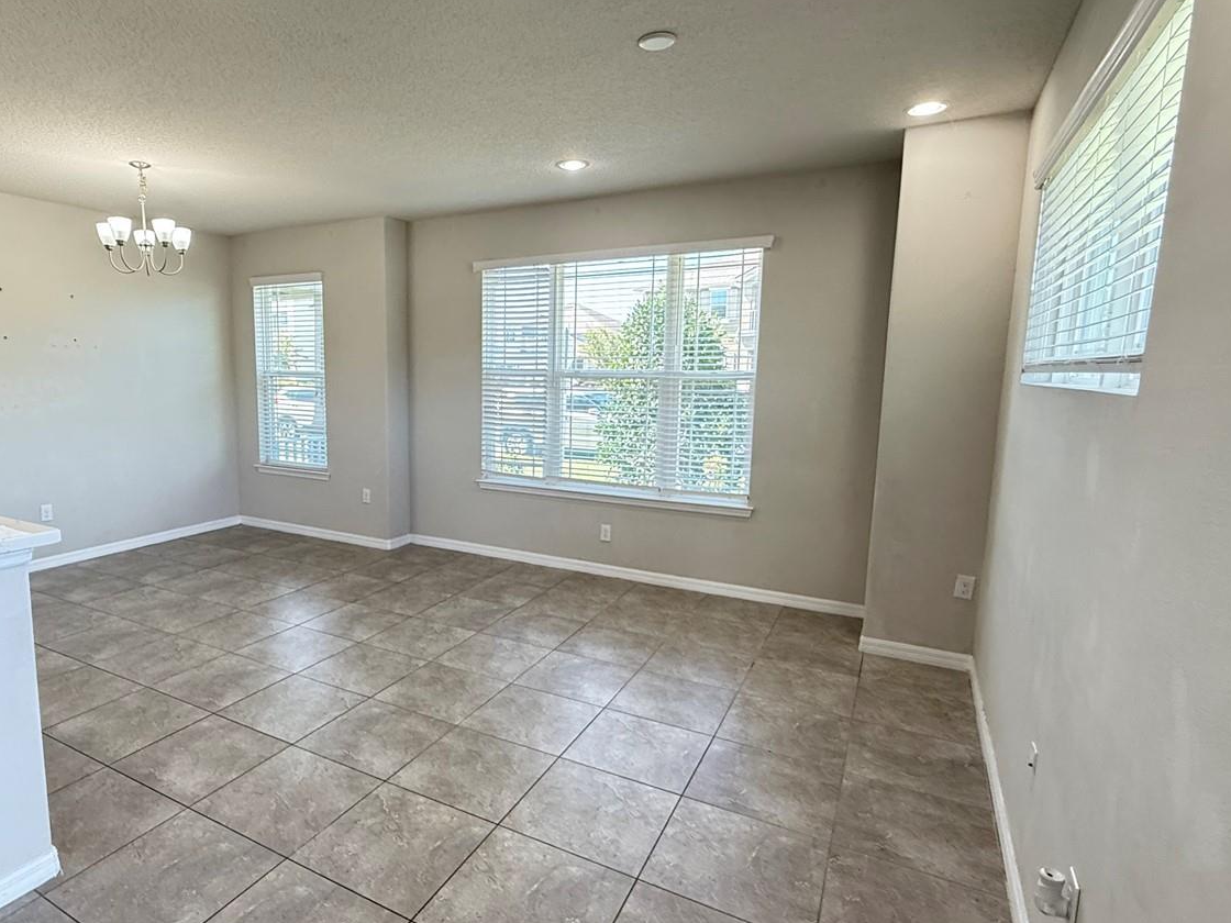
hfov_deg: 80.7
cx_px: 489
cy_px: 468
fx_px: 711
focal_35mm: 20
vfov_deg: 66.0
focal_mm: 2.22
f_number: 2.2
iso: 320
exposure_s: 1/120
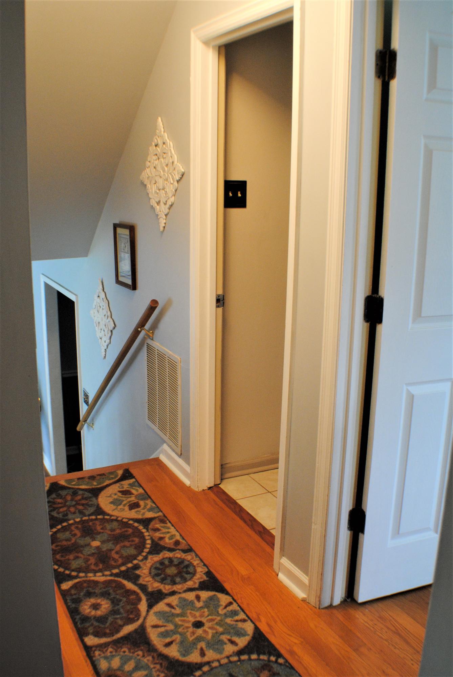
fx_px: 819
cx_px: 226
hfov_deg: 30.9
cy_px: 338
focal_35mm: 44
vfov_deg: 44.9
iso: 640
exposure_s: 1/30
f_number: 4.5
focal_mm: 29
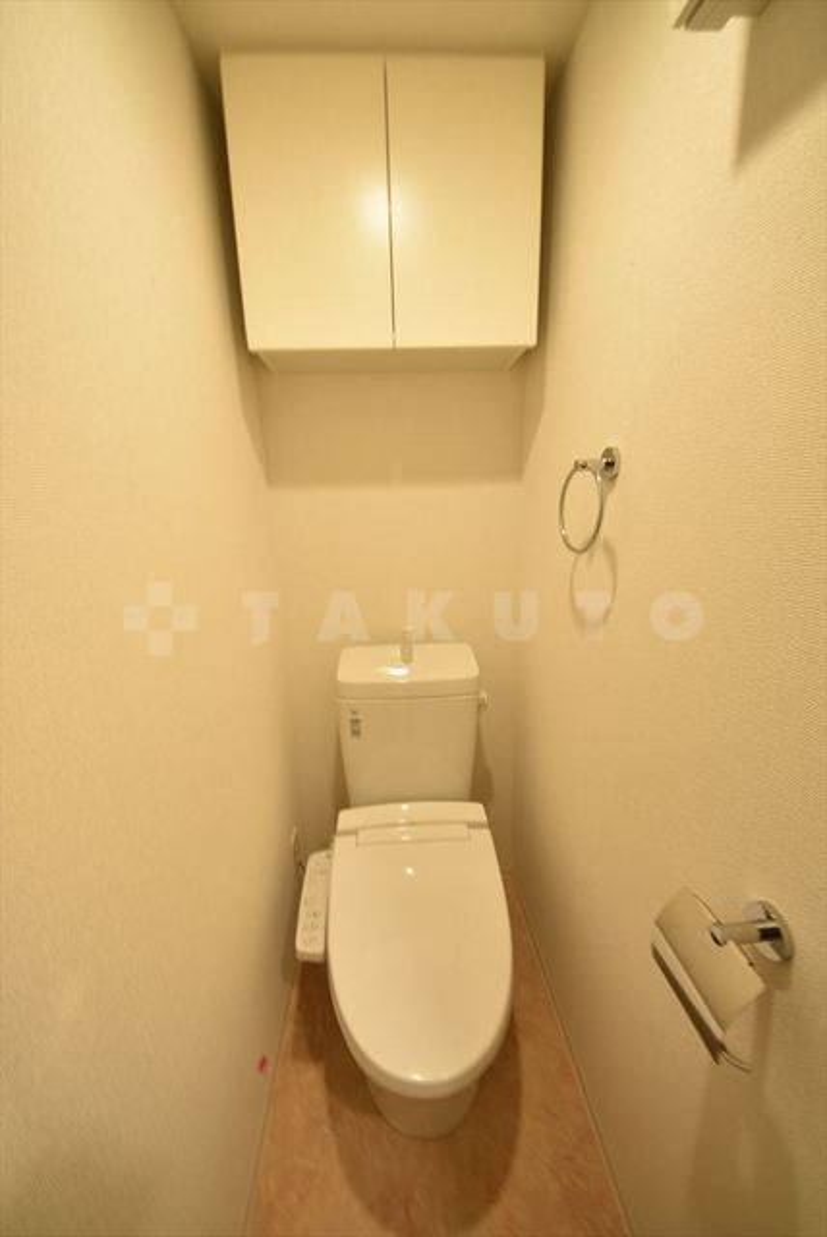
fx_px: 413
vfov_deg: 112.6
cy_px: 618
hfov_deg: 90.1
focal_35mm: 12
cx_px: 414
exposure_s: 1/6
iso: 100
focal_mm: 8
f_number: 4.5
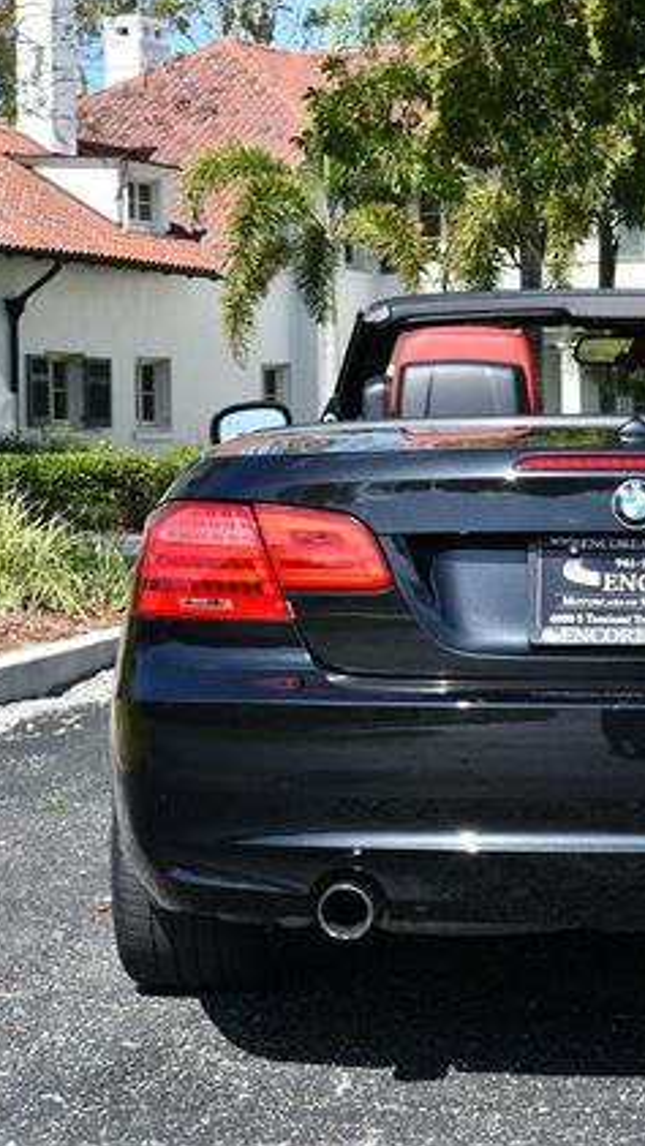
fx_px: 3099
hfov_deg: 11.8
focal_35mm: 102
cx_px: 634
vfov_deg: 20.9
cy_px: 572
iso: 140
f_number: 8
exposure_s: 1/250
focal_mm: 32
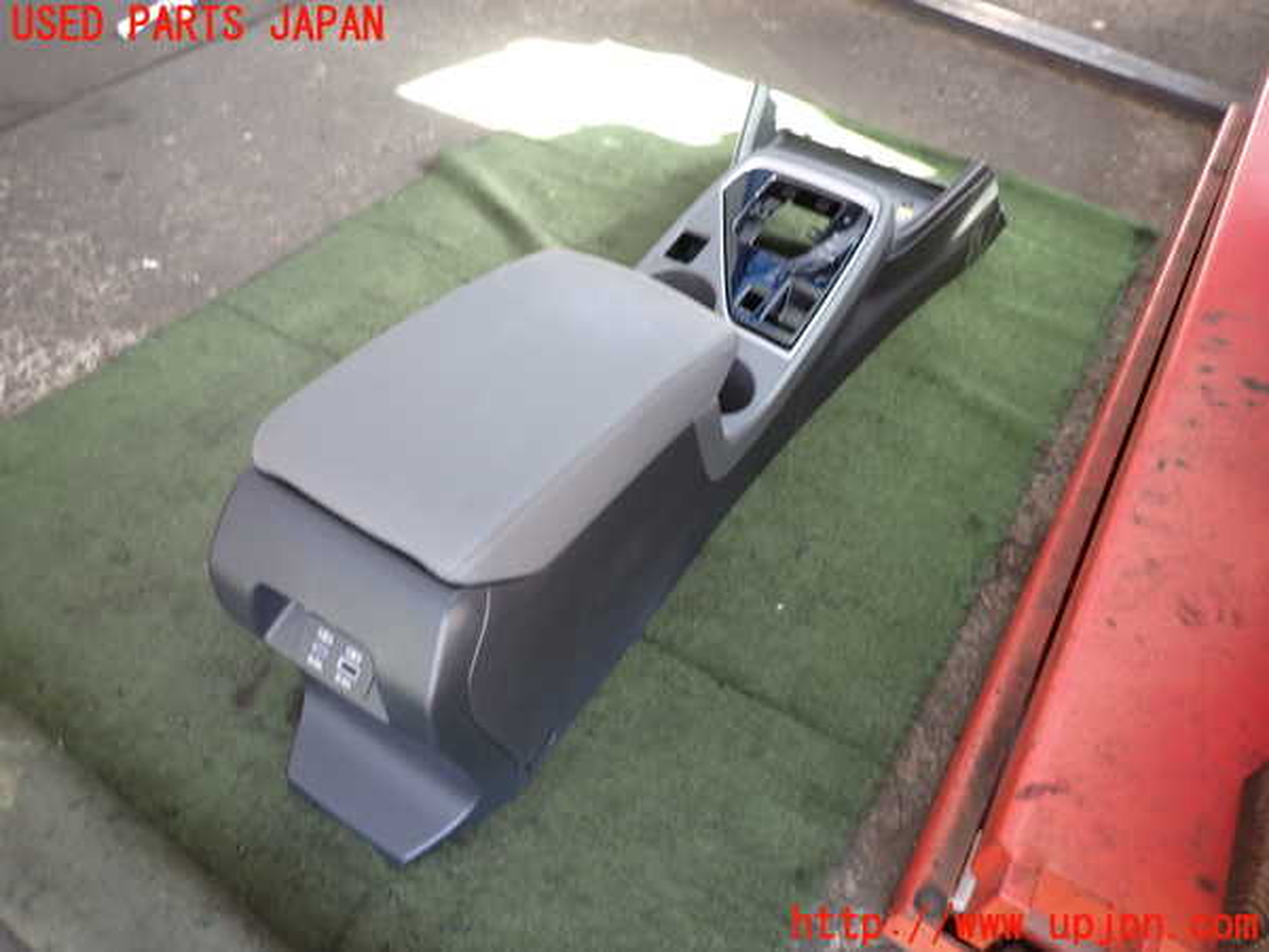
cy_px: 476
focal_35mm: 25
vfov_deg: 54.9
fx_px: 916
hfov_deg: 69.4
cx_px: 634
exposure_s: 1/40
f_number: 2
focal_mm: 4.5
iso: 200
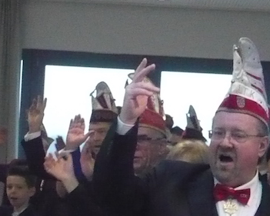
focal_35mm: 252
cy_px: 128
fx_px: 2014
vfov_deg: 6.1
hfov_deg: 7.7
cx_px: 187
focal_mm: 14.3
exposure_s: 1/50
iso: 800
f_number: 4.5
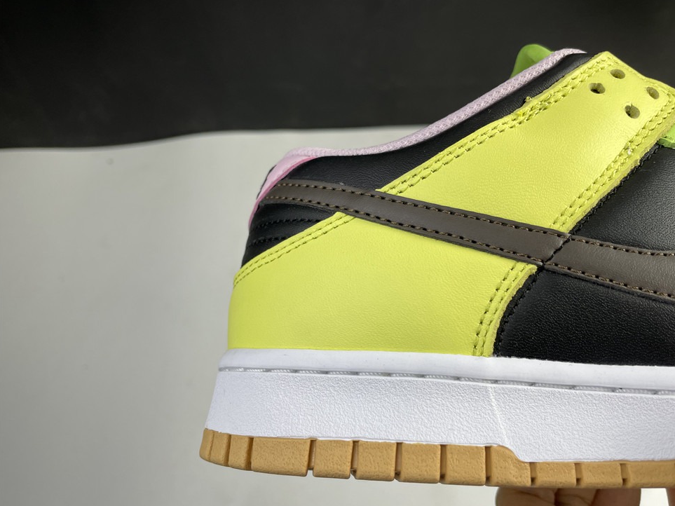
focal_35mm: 27
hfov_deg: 65.3
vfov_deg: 51.3
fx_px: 526
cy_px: 258
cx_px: 348
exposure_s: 1/100
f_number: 1.6
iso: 32
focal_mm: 4.2
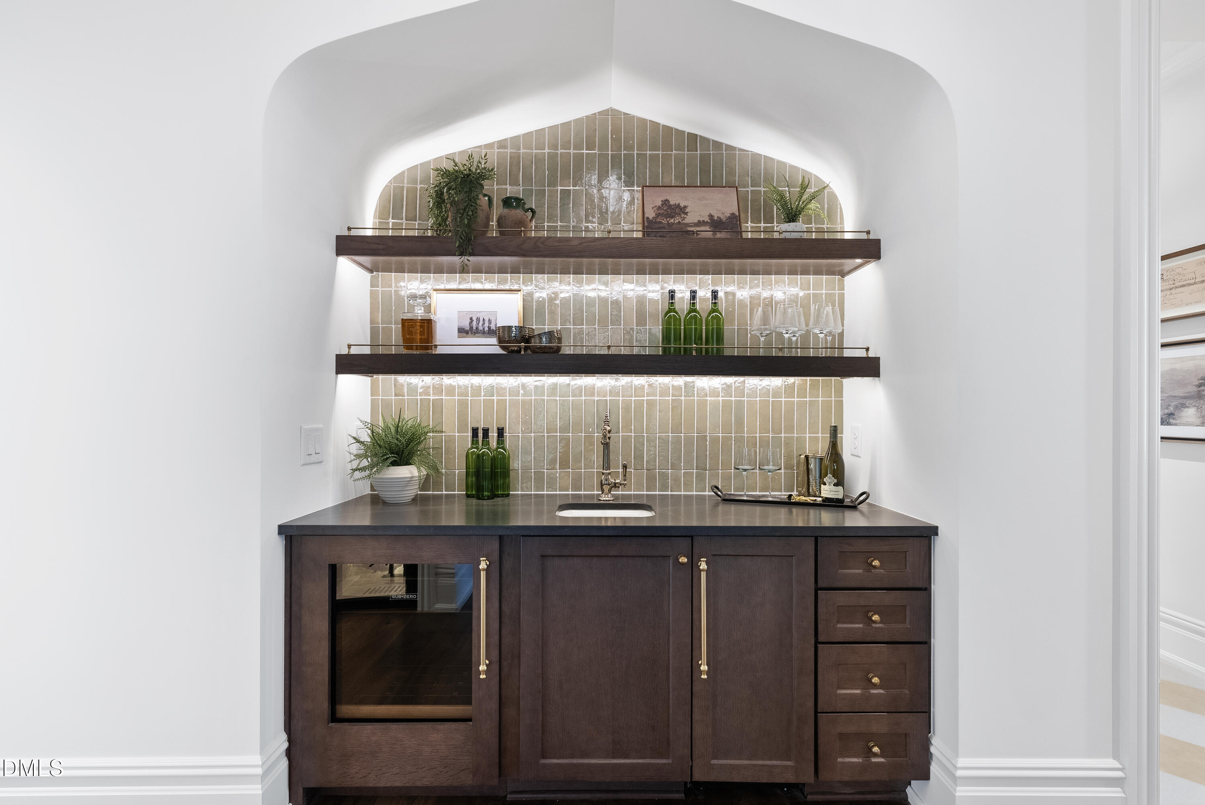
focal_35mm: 15
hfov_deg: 100.4
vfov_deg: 77.4
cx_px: 602
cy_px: 402
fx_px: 502
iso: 800
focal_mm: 15
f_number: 7.1
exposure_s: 1/6
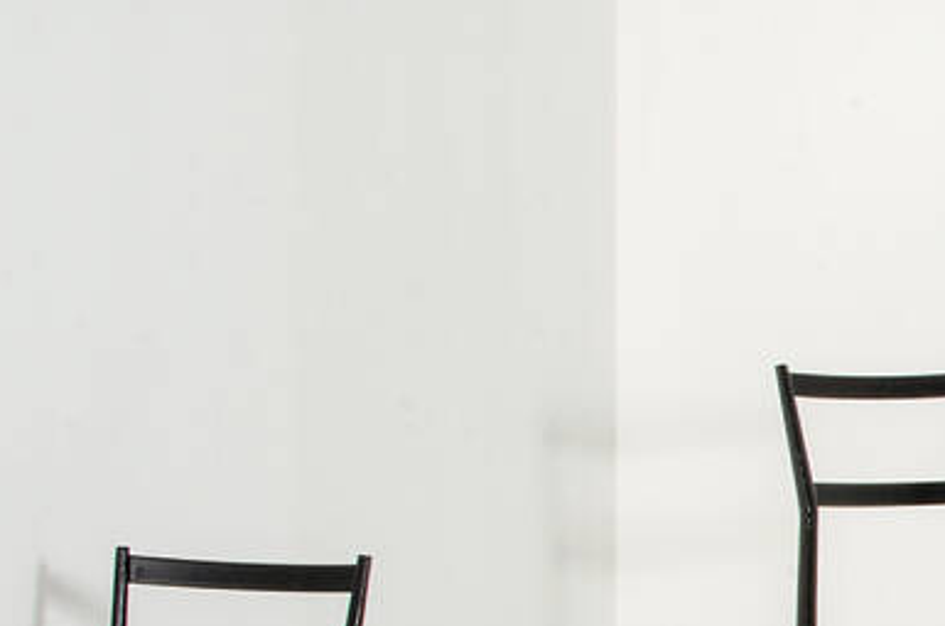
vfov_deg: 7.1
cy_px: 799
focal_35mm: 191
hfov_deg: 10.5
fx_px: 4999
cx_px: 1279
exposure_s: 1/160
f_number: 22
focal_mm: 35
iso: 125
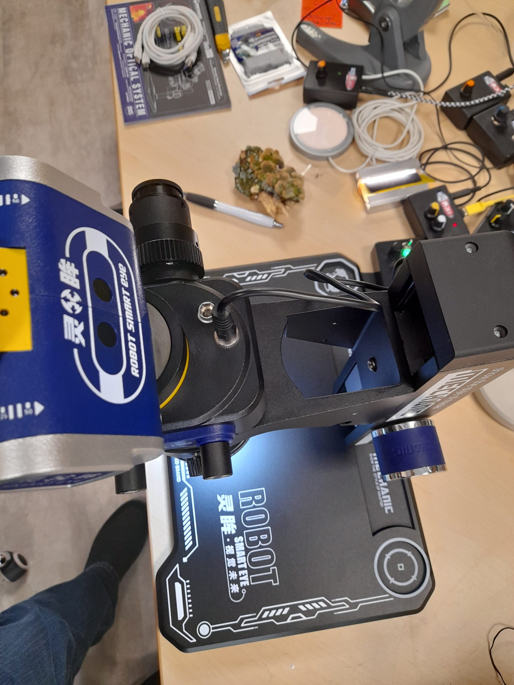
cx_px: 257
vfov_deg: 69.4
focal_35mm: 25
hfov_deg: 54.9
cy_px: 342
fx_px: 495
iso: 250
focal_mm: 4.6
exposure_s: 1/50
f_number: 2
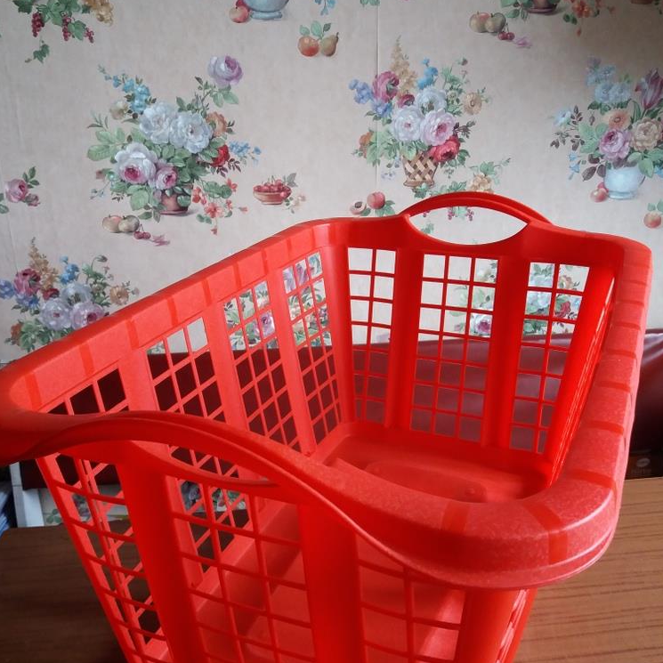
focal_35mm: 34
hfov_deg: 48.4
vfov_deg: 48.4
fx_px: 737
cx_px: 324
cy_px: 360
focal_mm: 3.7
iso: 200
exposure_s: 1/33
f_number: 1.9
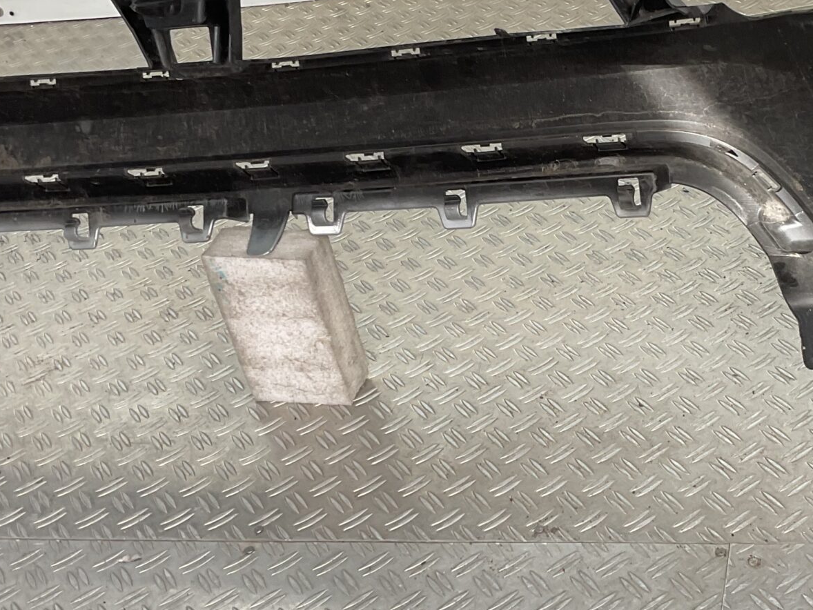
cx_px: 609
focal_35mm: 63
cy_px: 227
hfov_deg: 30.2
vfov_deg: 23.2
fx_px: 1480
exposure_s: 1/100
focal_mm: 3
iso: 16
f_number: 1.8
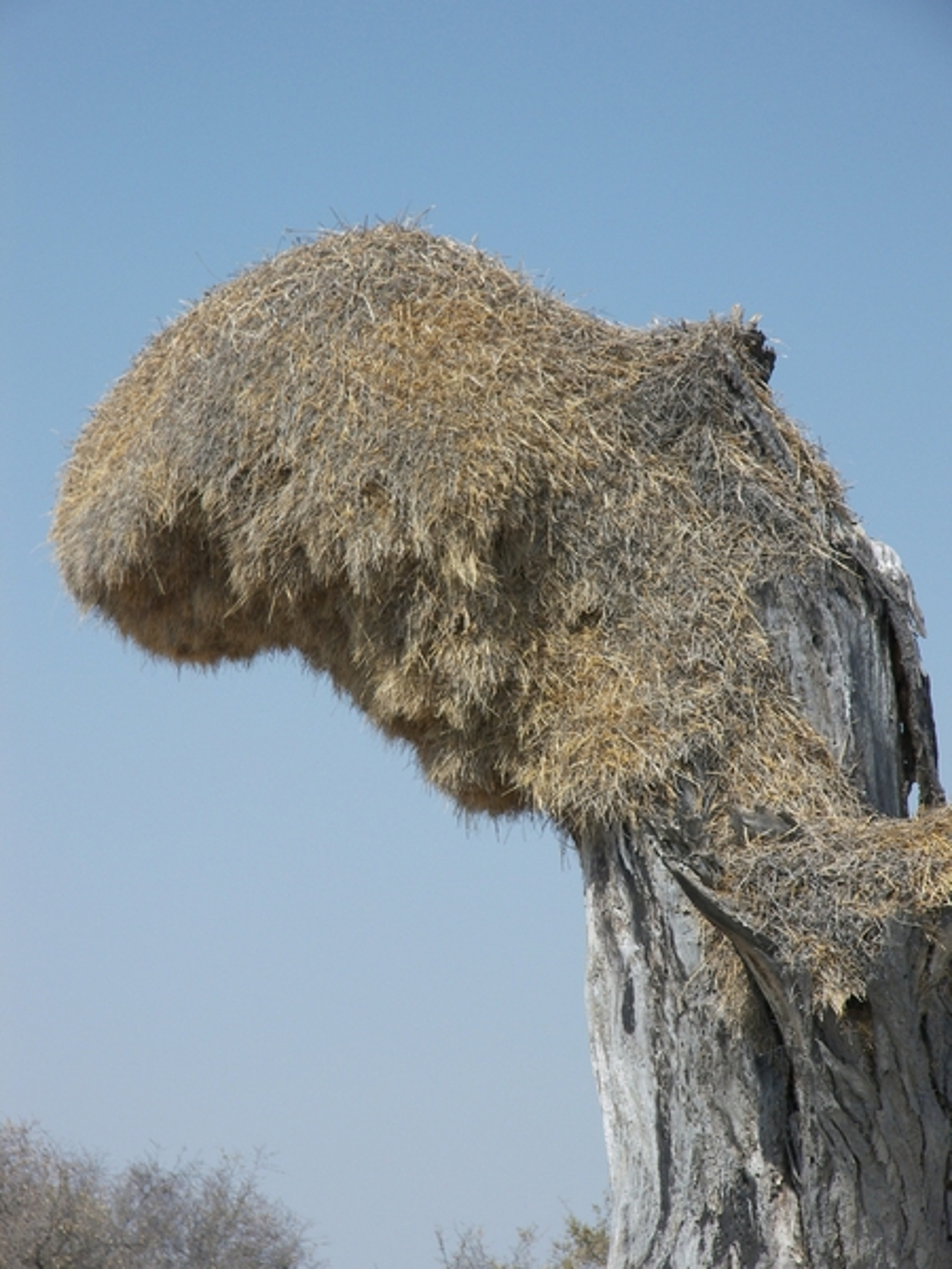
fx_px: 5134
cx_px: 476
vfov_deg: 14.1
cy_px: 634
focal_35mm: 140
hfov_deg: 10.6
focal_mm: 29.4
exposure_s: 1/640
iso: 50
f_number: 4.1
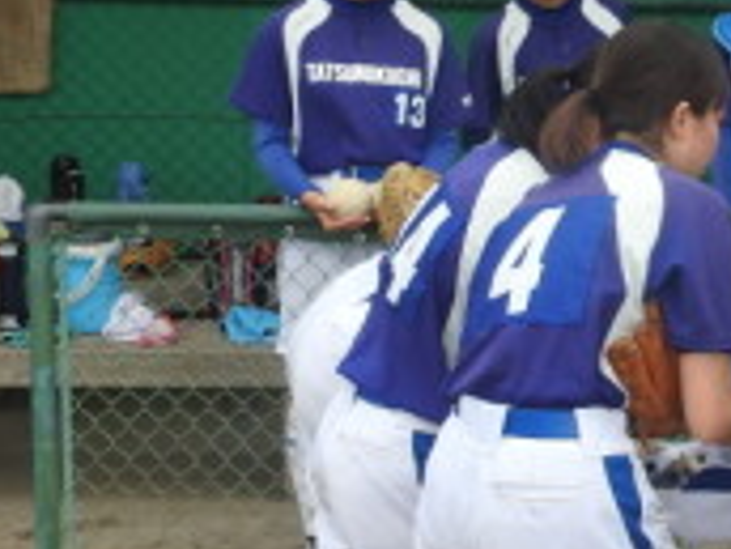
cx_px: 960
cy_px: 234
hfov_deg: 16.2
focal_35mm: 115
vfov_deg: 12.9
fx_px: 2429
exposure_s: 1/400
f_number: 3.6
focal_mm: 5.9
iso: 100
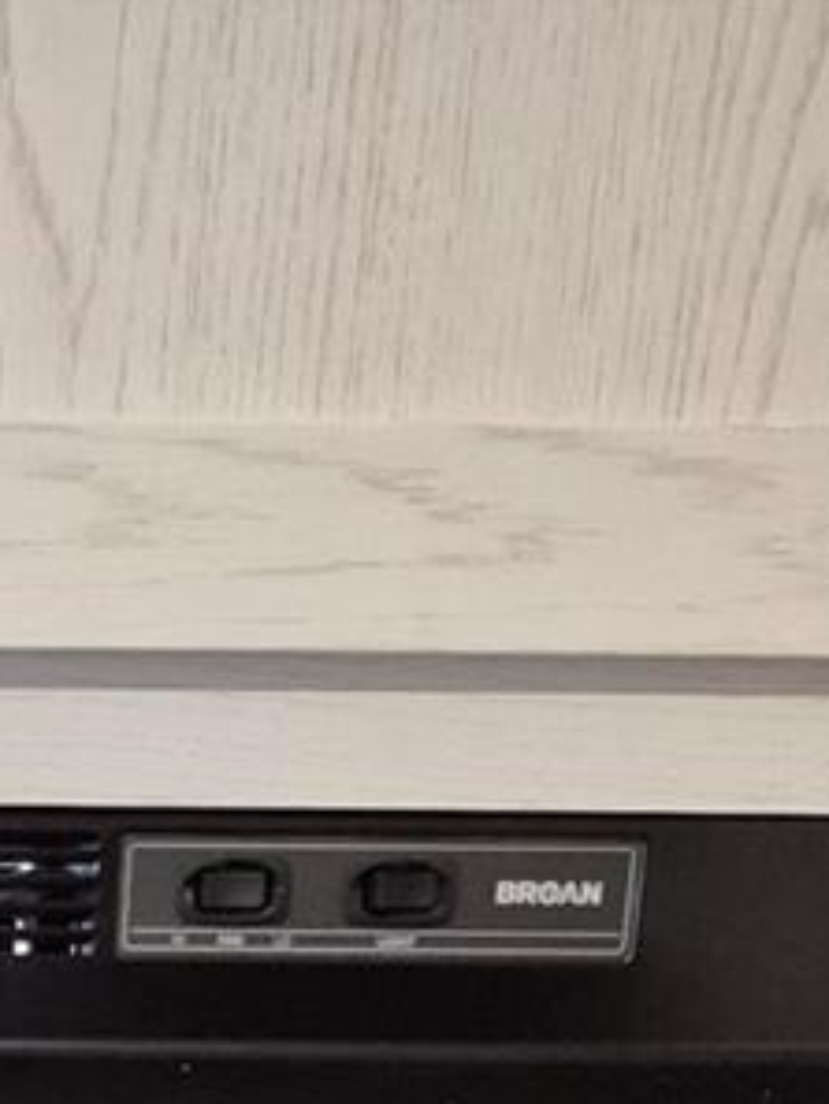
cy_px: 2844
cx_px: -364
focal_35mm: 119
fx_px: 3797
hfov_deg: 12.0
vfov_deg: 12.2
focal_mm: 5.4
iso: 800
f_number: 1.8
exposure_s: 1/60
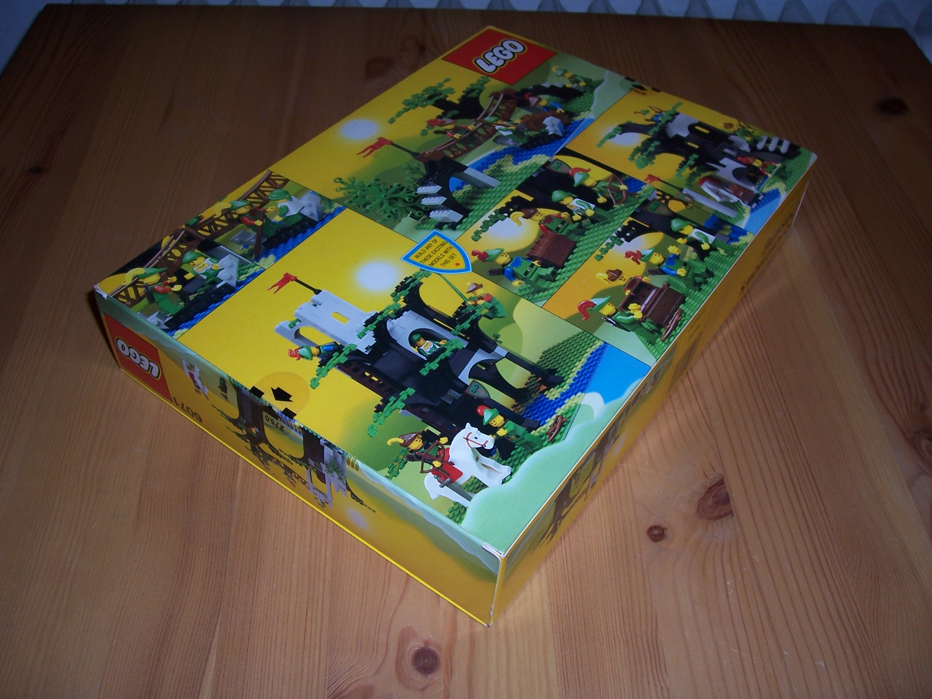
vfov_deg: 41.8
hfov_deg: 54.0
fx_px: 915
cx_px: 466
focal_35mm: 34
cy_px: 350
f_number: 2.7
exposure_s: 1/60
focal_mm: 5.6
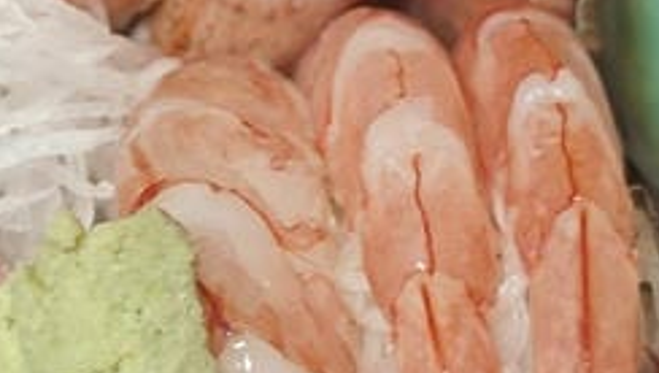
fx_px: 2152
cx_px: 227
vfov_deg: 9.9
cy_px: 43
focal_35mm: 123
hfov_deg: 17.4
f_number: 1.63
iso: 200
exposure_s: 1/60
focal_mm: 8.72
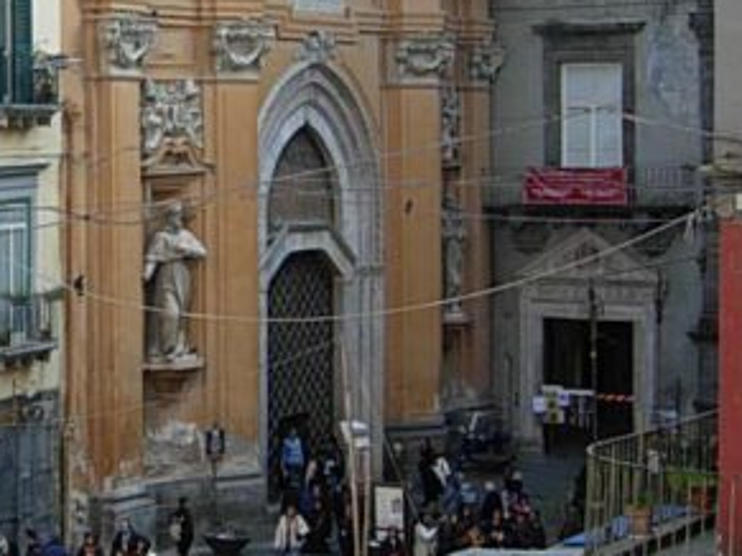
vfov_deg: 15.5
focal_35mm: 95
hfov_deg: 20.1
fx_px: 2036
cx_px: 13
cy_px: 189
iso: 50
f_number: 3.4
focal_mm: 7.5
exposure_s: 1/148
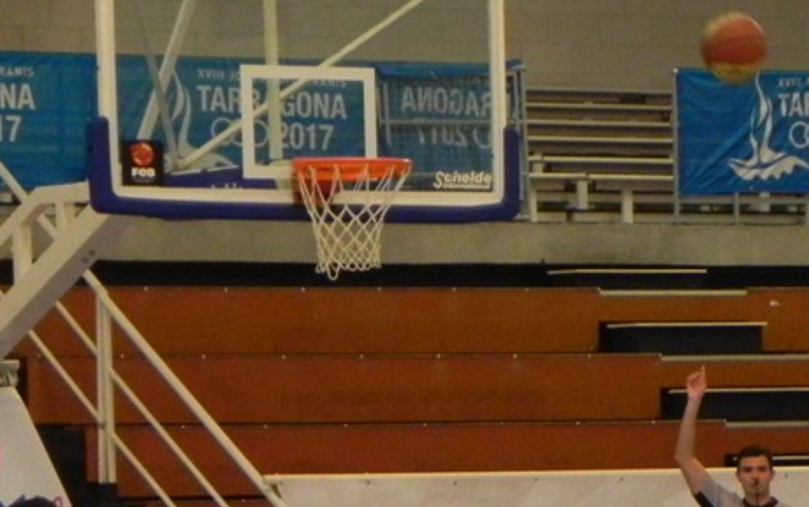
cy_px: 660
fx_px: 6088
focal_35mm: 276
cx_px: 624
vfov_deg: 4.7
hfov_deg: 7.6
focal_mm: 20.8
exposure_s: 1/125
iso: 800
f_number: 4
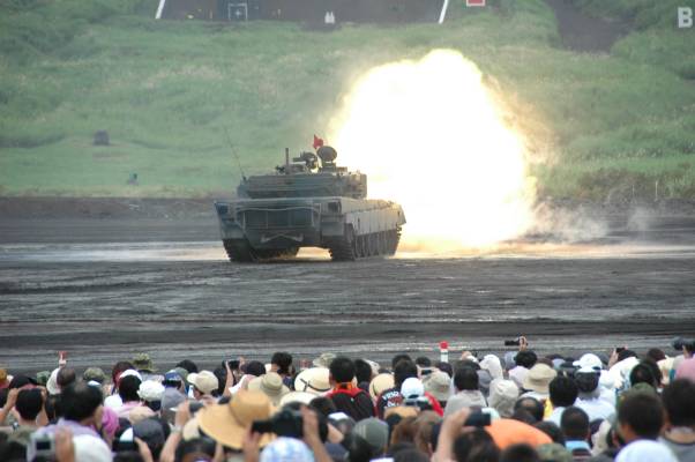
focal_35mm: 300
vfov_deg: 4.6
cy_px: 231
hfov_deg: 6.9
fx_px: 5785
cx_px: 348
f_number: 5.6
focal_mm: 200
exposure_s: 1/250
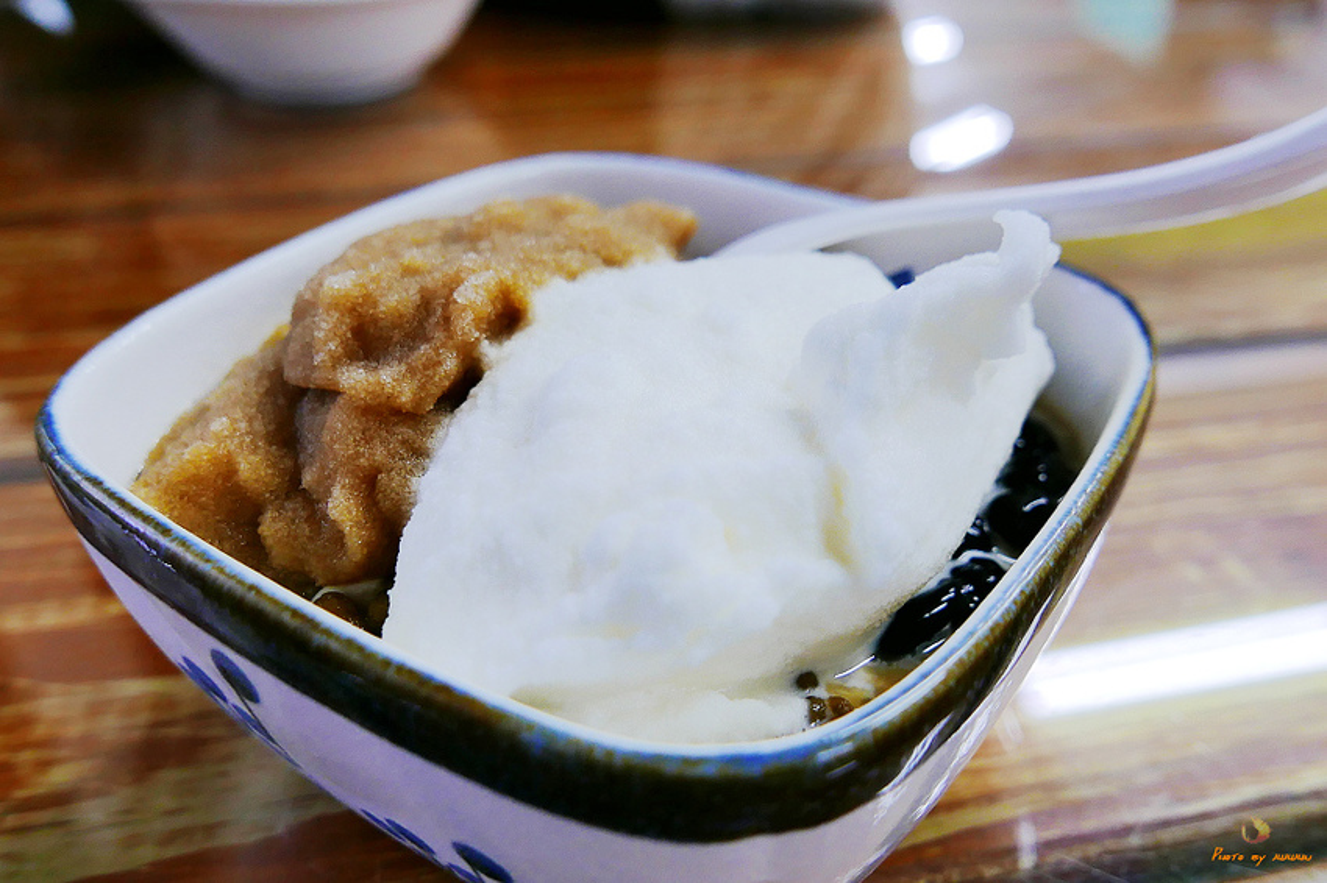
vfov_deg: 53.1
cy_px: 442
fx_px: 884
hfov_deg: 73.8
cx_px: 664
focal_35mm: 24
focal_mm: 10.9
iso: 250
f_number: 2.8
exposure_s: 1/60
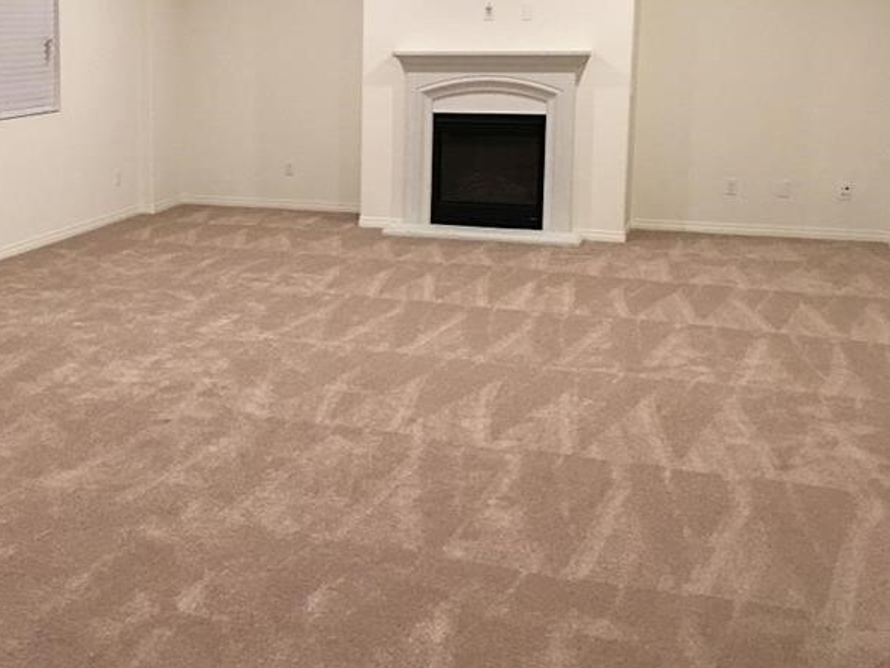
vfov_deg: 28.9
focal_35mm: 50
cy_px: 227
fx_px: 1286
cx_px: 146
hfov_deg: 36.5
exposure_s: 1/15
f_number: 2.2
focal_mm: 4.15
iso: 100
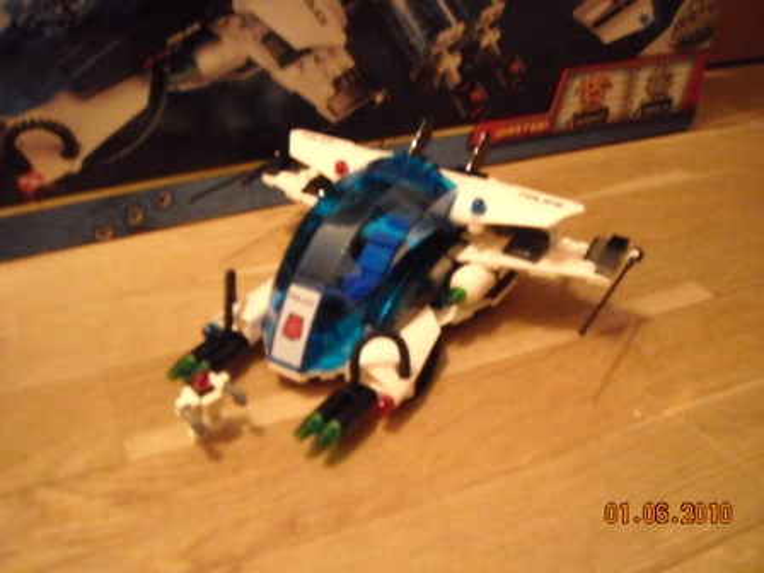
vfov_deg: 40.7
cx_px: 382
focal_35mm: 35
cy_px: 286
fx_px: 772
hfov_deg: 52.6
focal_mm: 5.7
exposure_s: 1/1.5
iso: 800
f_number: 2.8
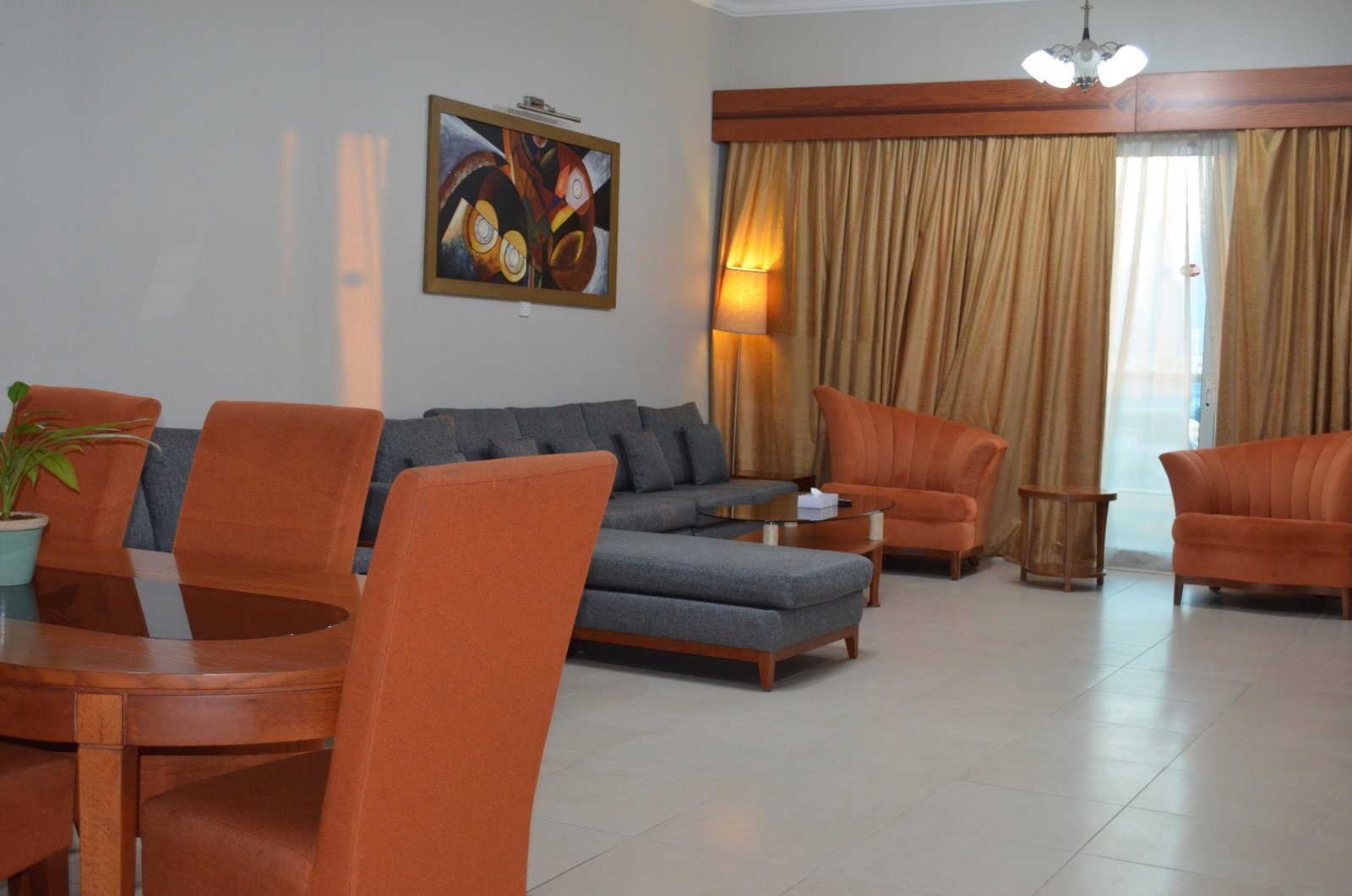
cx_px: 676
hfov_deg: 43.7
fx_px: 1687
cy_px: 448
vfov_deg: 29.7
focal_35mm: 45
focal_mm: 30
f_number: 4.5
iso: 1600
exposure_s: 1/60
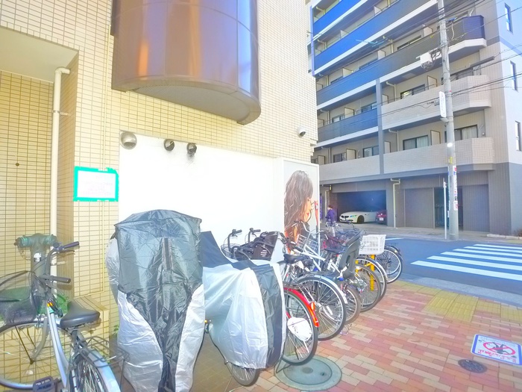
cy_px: 196
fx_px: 362
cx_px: 261
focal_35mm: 24
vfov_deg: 56.8
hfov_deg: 71.6
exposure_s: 1/200
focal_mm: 5.1
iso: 400
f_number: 2.8
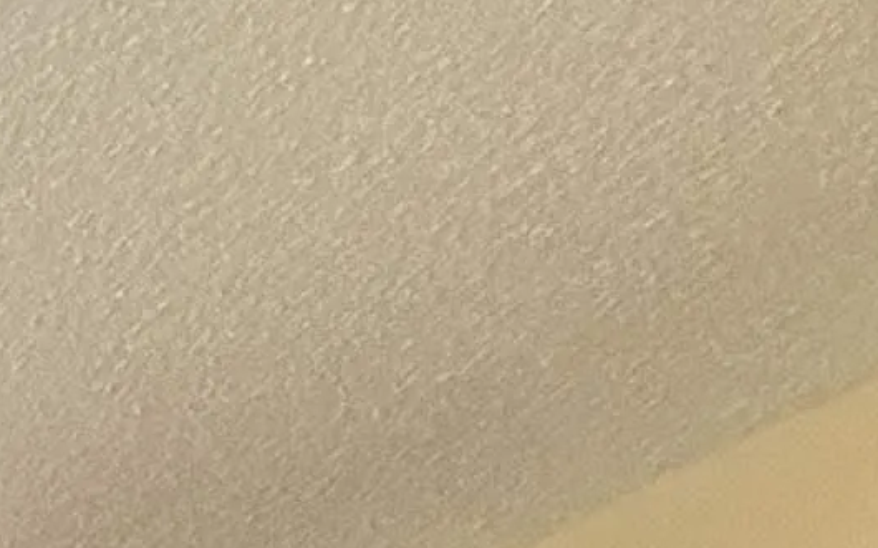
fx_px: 2057
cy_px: 1720
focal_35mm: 86
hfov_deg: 15.6
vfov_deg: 10.2
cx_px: -1117
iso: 500
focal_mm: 2.22
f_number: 2.2
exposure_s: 1/60
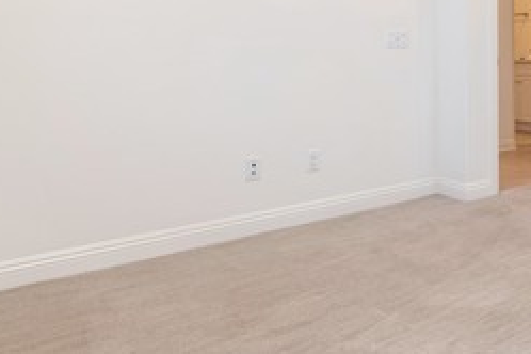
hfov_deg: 45.0
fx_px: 531
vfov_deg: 35.4
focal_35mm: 36
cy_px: 60
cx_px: 531
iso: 280
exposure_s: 1/60
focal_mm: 14
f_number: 4
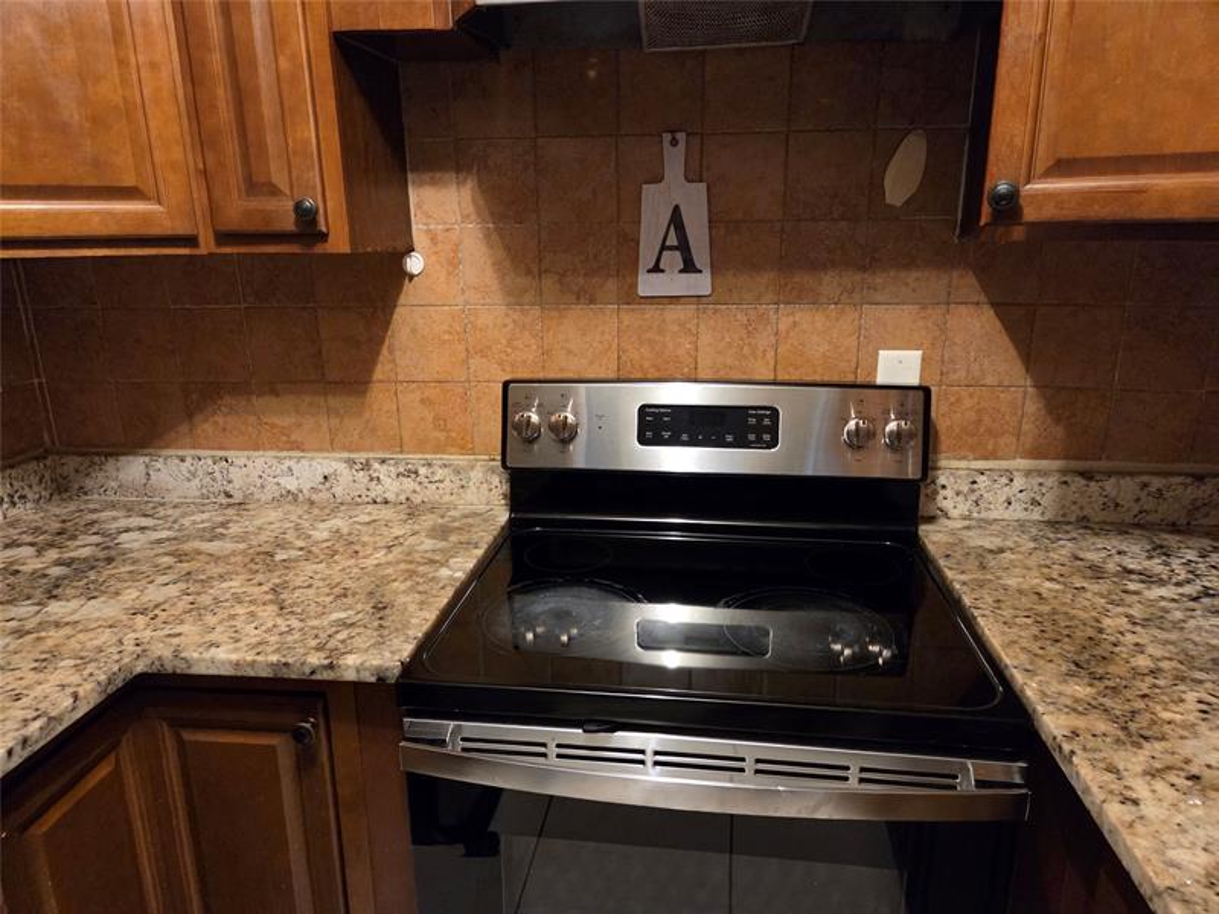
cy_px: 457
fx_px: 810
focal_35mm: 23
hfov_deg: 73.9
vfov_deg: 58.9
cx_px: 610
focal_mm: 5.4
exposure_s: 1/120
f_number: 1.8
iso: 2500
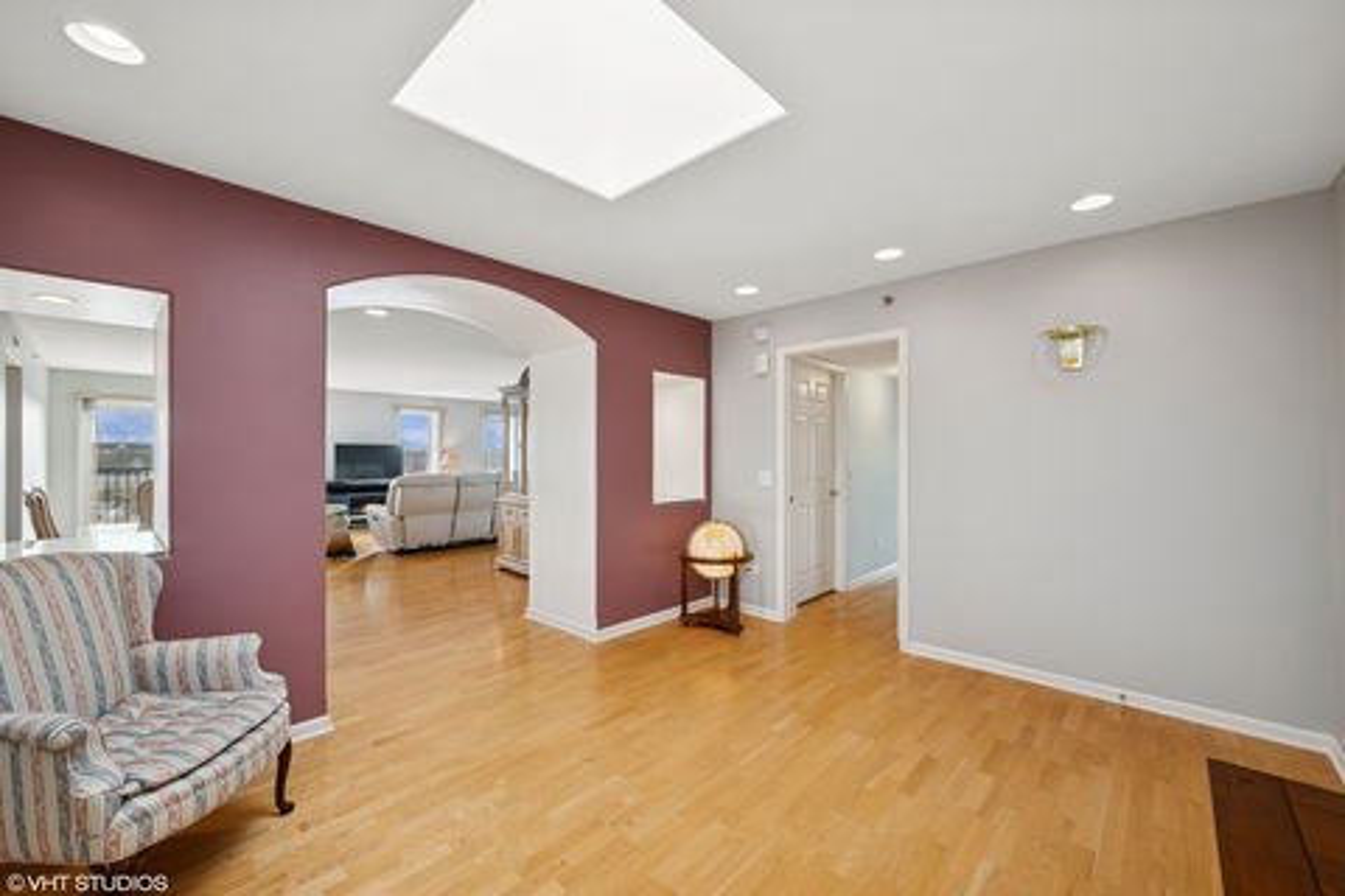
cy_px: 448
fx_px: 523
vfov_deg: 81.2
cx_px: 672
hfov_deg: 104.3
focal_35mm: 14
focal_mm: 14
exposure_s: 1/25
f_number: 9
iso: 200
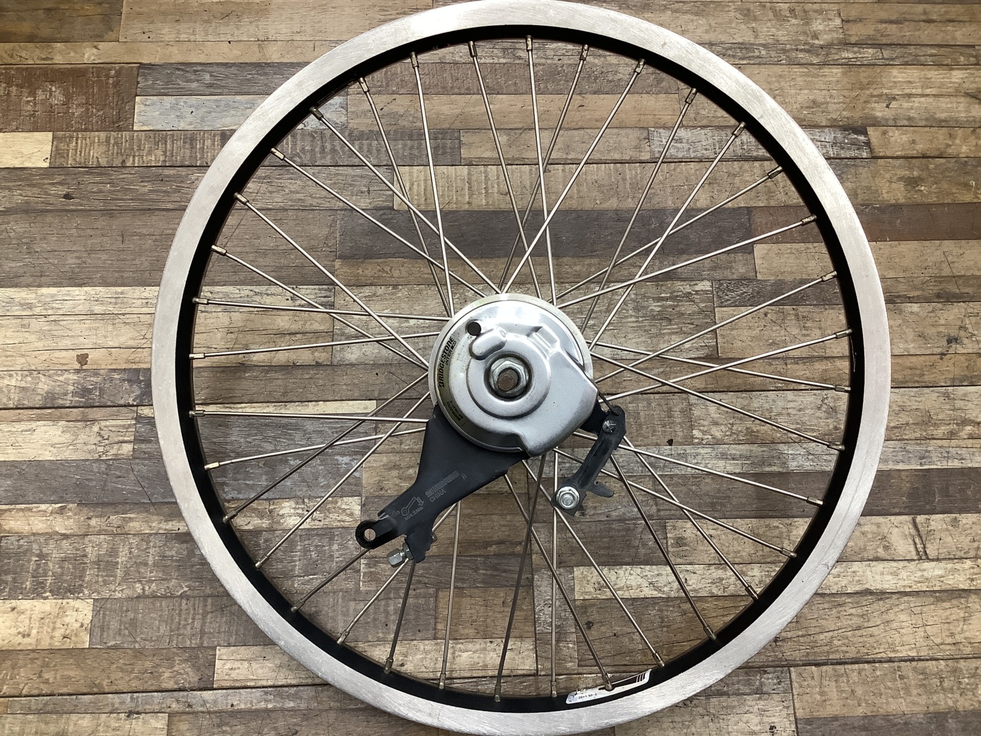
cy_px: 368
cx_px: 490
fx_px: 879
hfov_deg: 58.3
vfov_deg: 45.5
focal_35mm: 31
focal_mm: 3.3
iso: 100
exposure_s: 1/60
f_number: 2.4
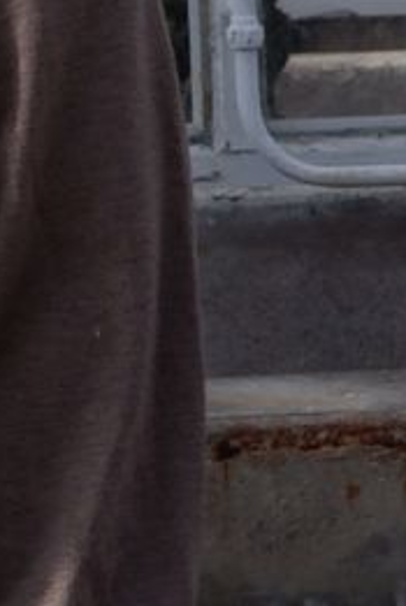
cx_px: -244
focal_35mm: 176
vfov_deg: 11.2
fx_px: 2965
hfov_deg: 7.7
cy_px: -281
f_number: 8
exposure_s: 1/750
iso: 400
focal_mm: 15
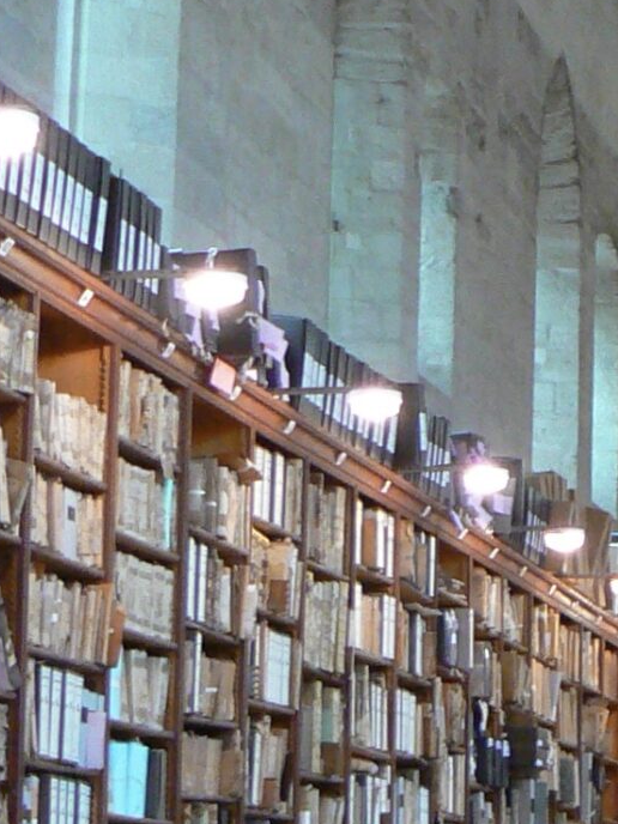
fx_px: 3190
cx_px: 1135
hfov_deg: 10.4
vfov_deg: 14.7
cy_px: 598
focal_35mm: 134
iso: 200
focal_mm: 6
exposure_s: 1/8
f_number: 2.8
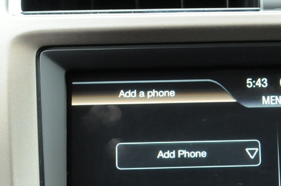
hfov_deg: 16.4
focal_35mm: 123
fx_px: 959
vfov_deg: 11.0
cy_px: 179
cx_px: 274
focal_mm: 28
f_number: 8
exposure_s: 1/10
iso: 800
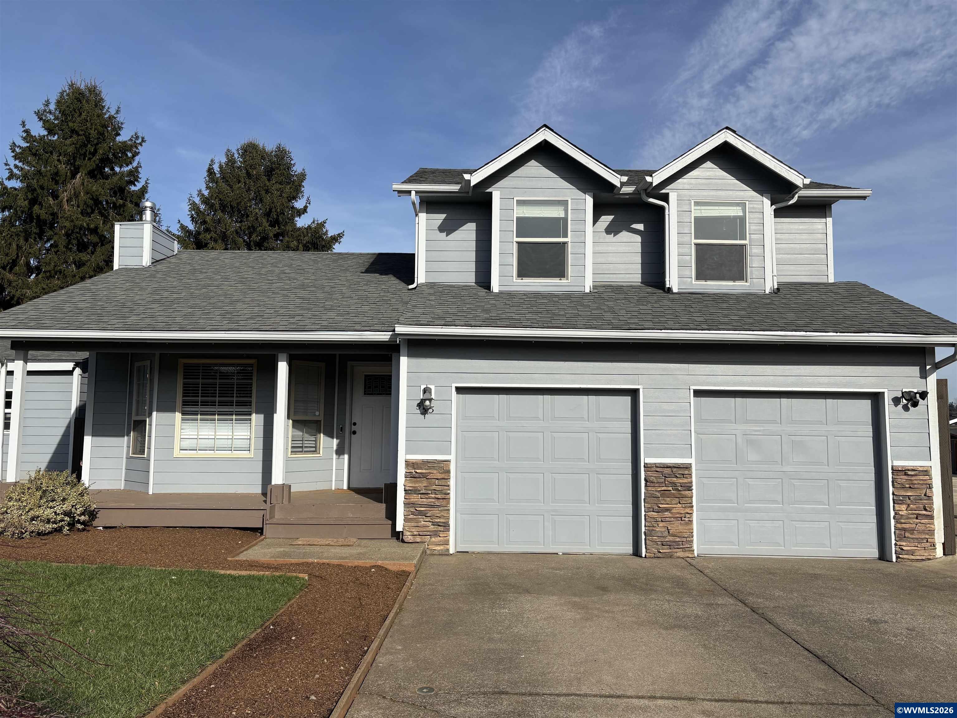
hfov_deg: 67.3
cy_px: 359
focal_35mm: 26
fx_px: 719
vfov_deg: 53.1
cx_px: 478
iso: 50
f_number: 1.6
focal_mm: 5.96
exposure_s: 1/4950
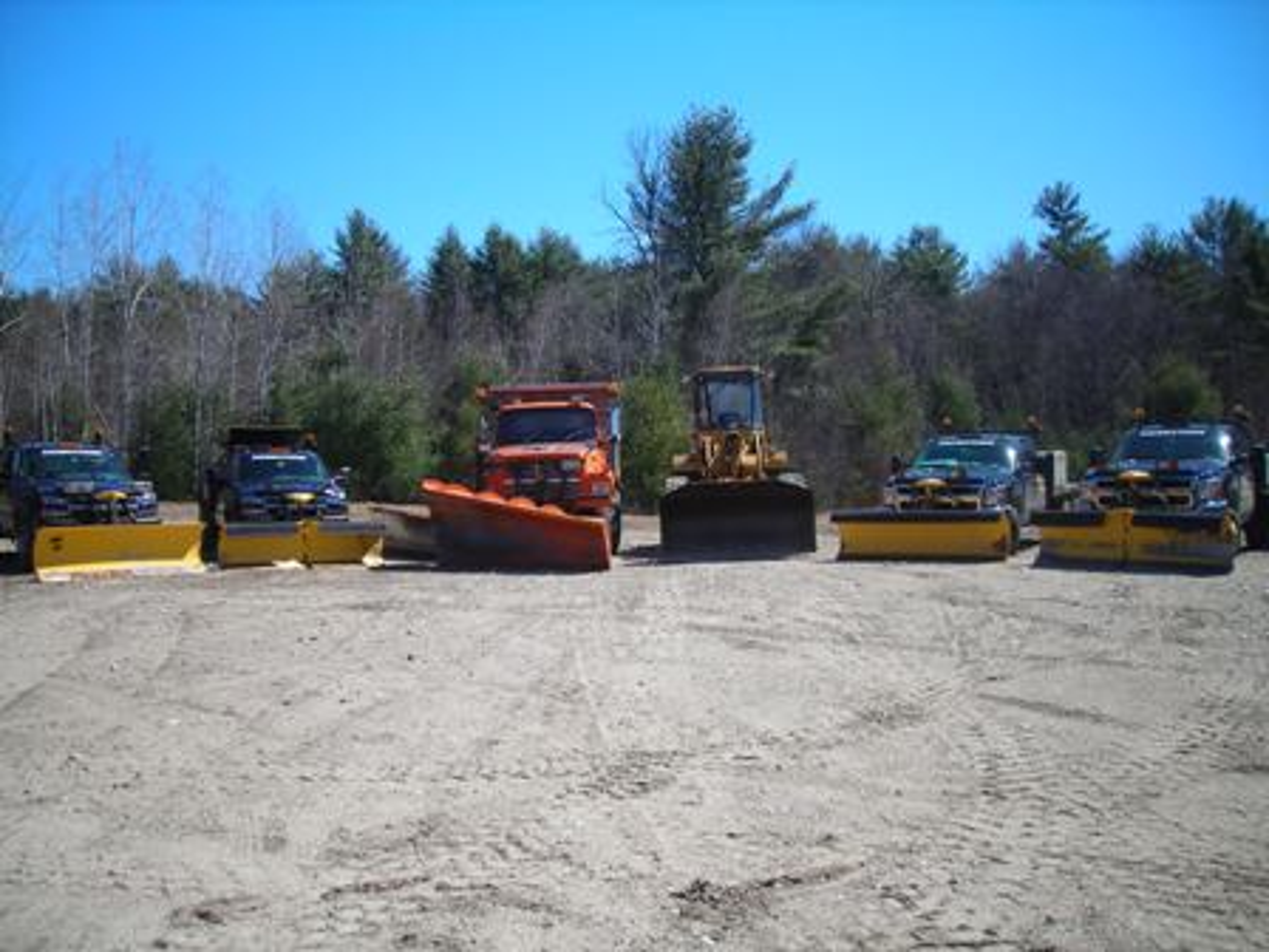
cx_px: 634
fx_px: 1393
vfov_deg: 37.7
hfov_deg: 49.0
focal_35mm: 38
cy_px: 476
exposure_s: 1/160
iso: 50
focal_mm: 6.3
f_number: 6.4
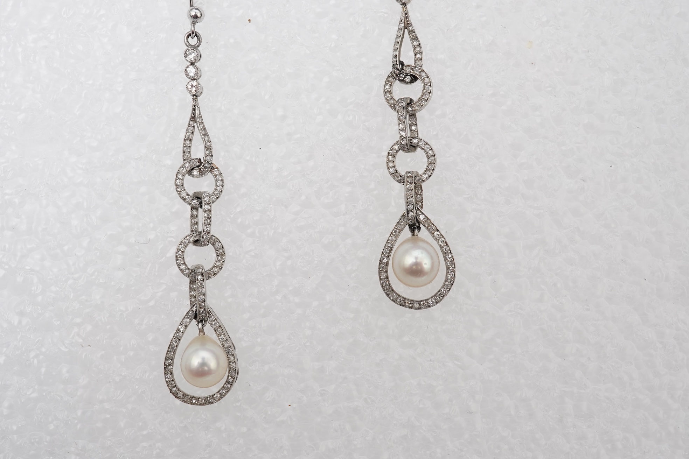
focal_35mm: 45
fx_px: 861
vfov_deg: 29.9
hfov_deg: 43.6
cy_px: 230
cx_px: 344
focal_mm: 30
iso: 500
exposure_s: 1/125
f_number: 18
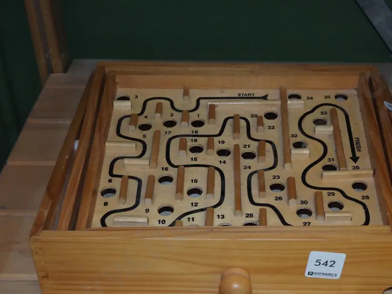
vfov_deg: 25.2
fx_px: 657
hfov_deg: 33.1
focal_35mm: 58
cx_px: 238
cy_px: 184
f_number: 5.6
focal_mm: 23
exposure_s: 1/160
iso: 1600
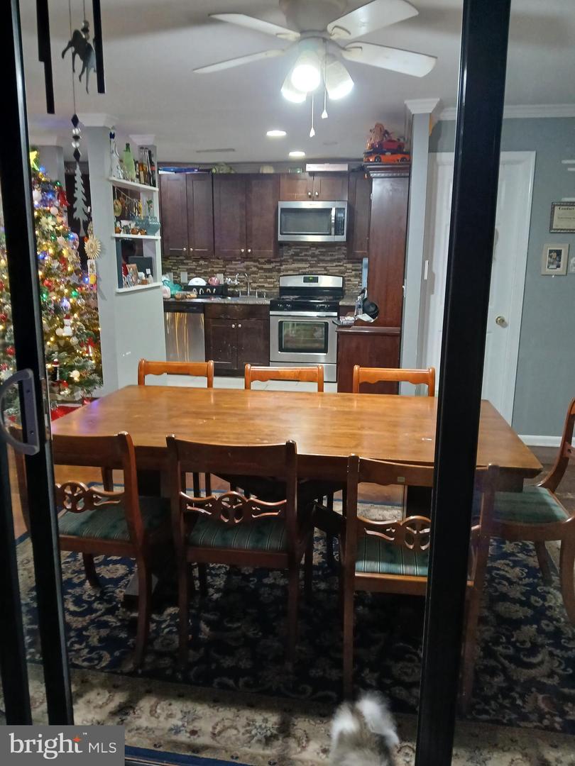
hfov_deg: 53.1
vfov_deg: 67.3
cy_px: 383
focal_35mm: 26
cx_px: 288
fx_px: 576
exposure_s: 1/24
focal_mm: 3.98
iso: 320
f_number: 1.8
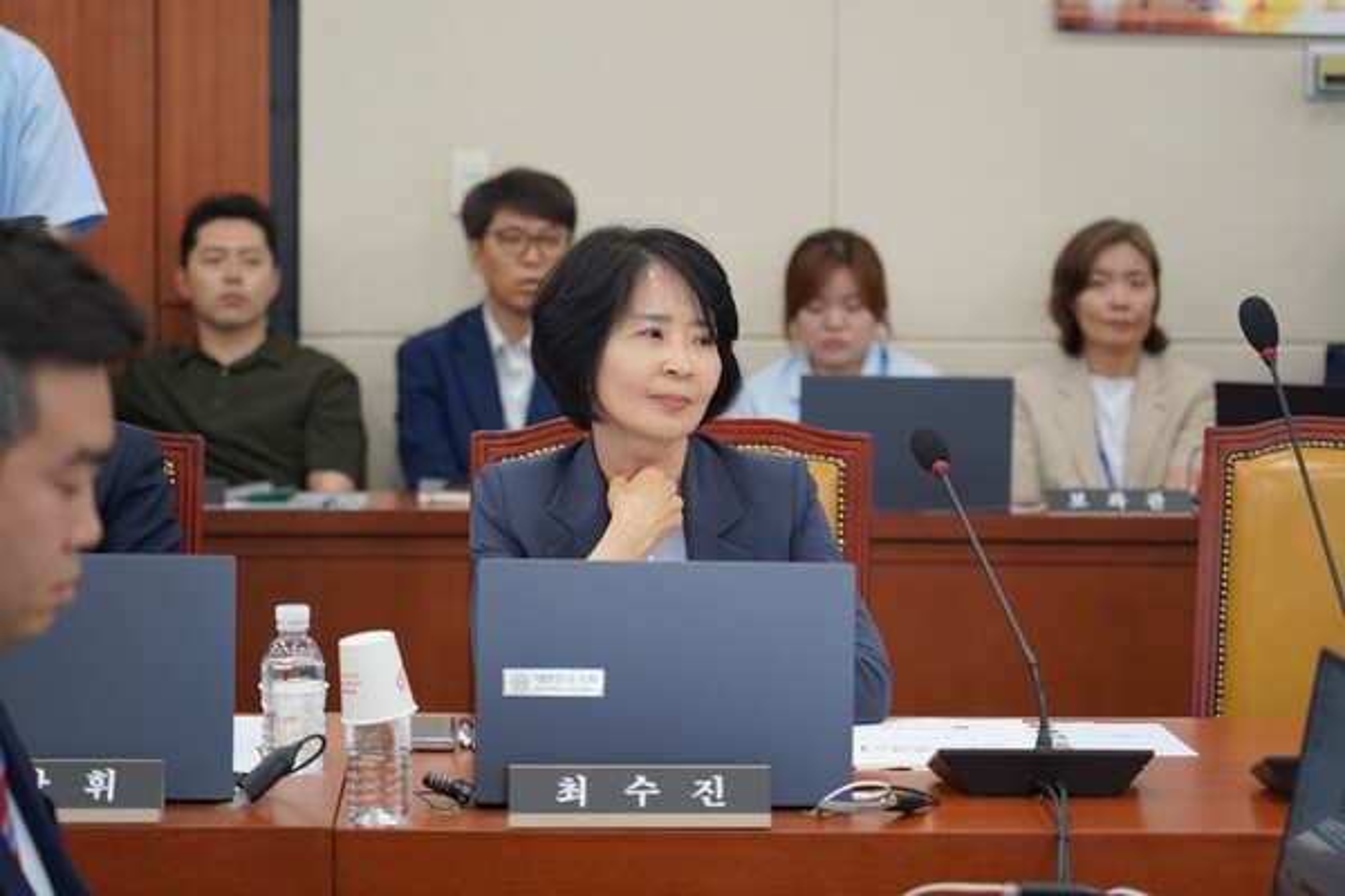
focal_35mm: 105
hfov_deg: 19.5
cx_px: 672
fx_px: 3923
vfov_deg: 13.0
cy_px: 448
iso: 1000
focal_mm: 105
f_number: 4
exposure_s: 1/160
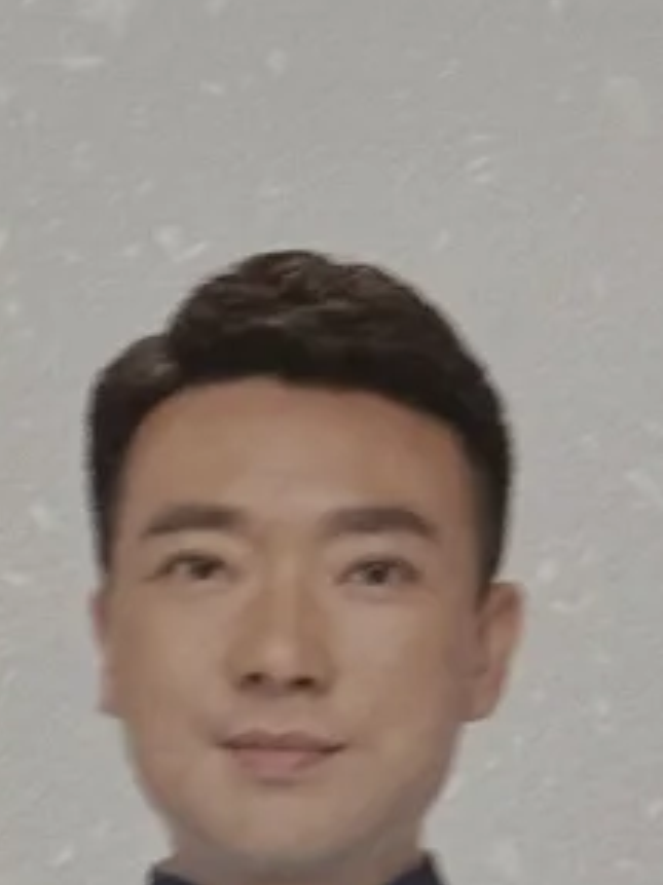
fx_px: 6159
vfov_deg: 8.2
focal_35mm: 241
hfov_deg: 6.2
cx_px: 598
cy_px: 364
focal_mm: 6.76
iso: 250
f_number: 1.78
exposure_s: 1/46
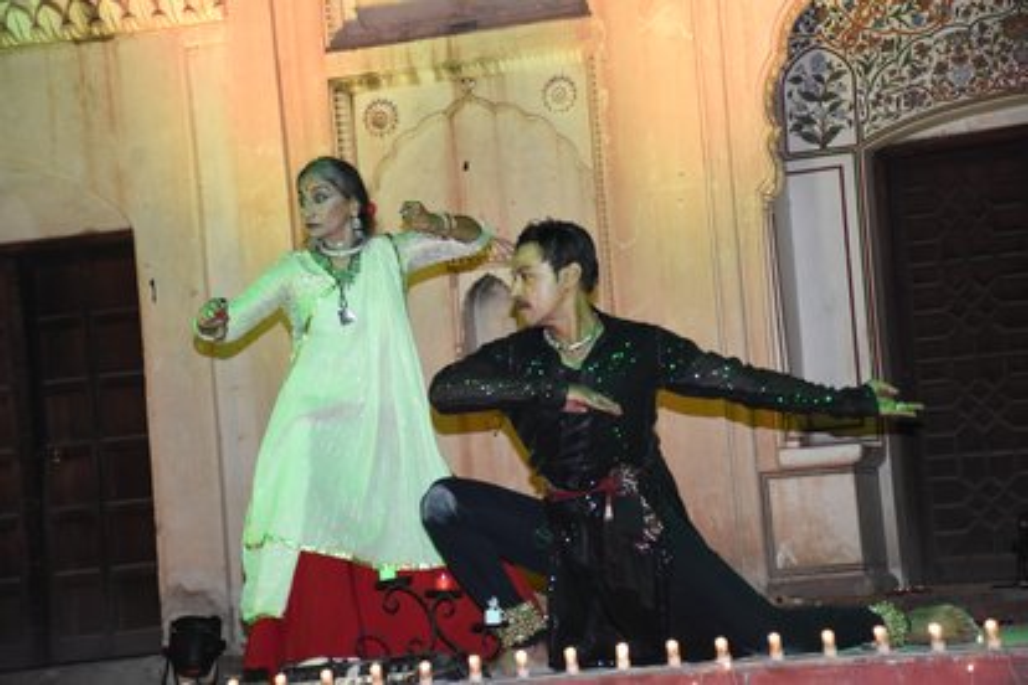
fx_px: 3426
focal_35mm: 120
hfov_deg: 17.1
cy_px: 342
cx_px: 514
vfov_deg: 11.4
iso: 1600
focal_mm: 80
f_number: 5.6
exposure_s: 1/160
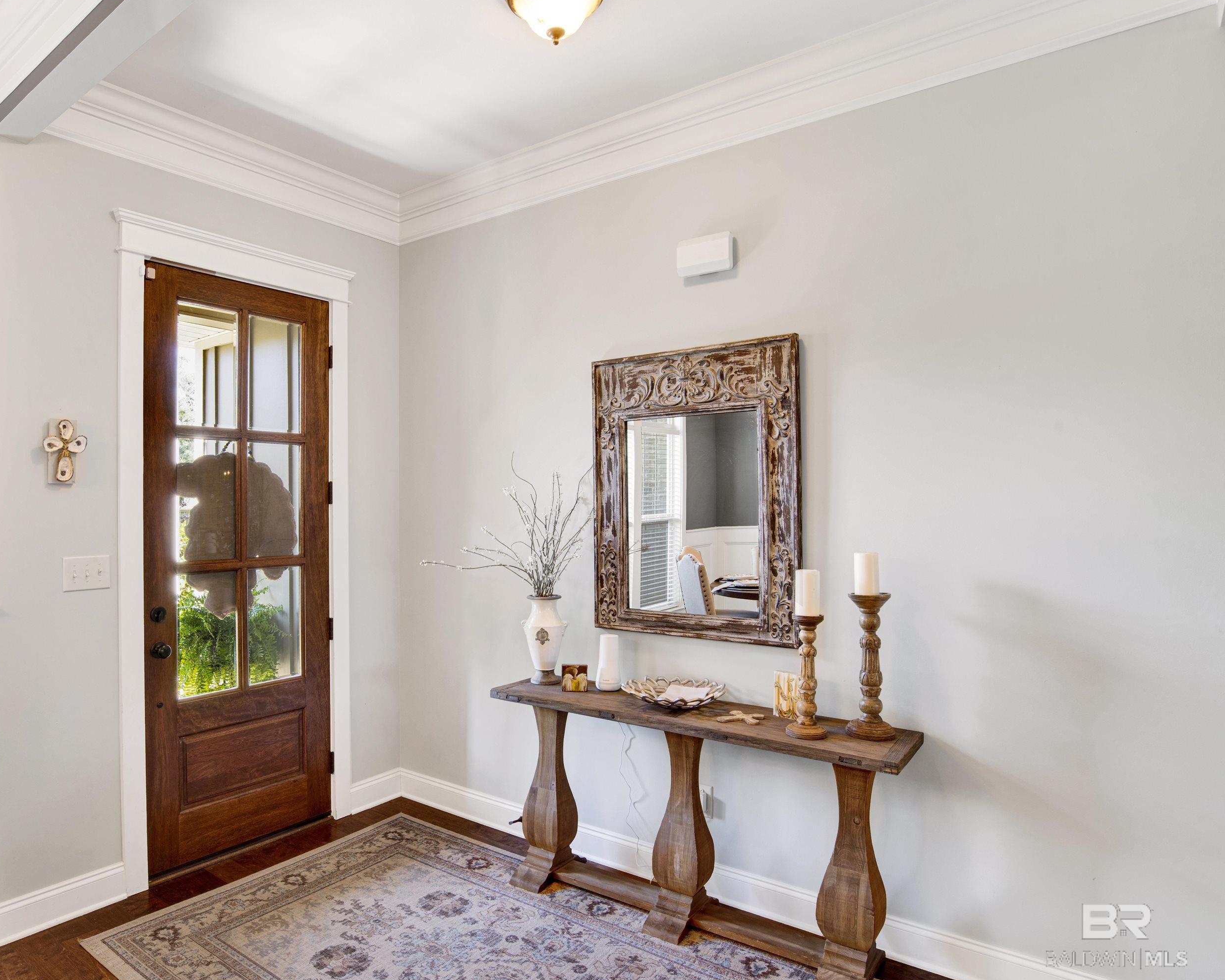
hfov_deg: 76.6
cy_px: 501
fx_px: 761
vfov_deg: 65.5
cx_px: 479
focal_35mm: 21
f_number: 11
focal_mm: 18
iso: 200
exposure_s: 1/4
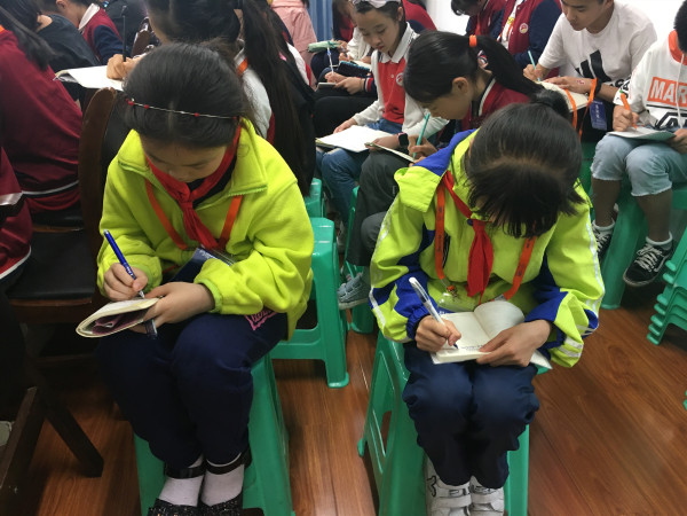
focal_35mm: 29
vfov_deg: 48.2
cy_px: 258
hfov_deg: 61.7
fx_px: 576
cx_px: 344
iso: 125
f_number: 2.2
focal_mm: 4.15
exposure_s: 1/33
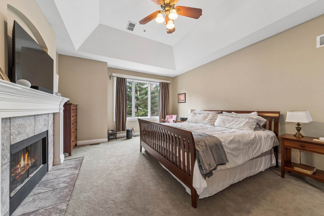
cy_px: 108
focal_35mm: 12
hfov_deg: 112.6
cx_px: 162
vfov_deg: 90.0
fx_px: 108
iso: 250
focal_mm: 12
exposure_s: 1/15
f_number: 10
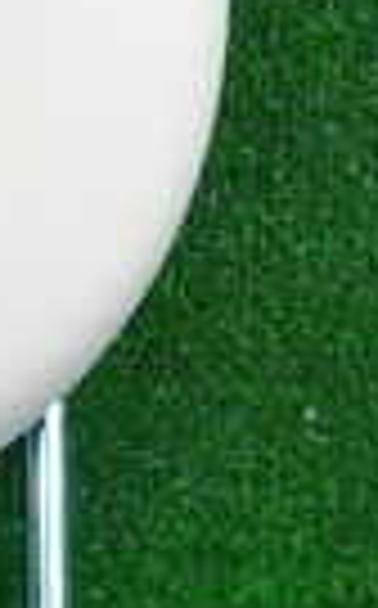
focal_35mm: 118
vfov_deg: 17.7
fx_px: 1951
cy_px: 266
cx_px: -261
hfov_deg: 10.5
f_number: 2
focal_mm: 4.5
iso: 200
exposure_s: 1/50
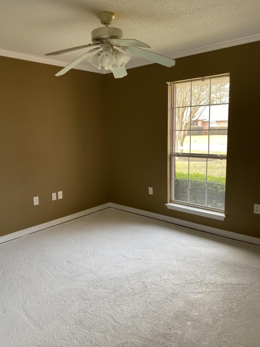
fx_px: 260
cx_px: 130
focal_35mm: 26
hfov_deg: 53.1
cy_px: 174
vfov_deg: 67.3
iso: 100
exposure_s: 1/120
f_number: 1.8
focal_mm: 4.25
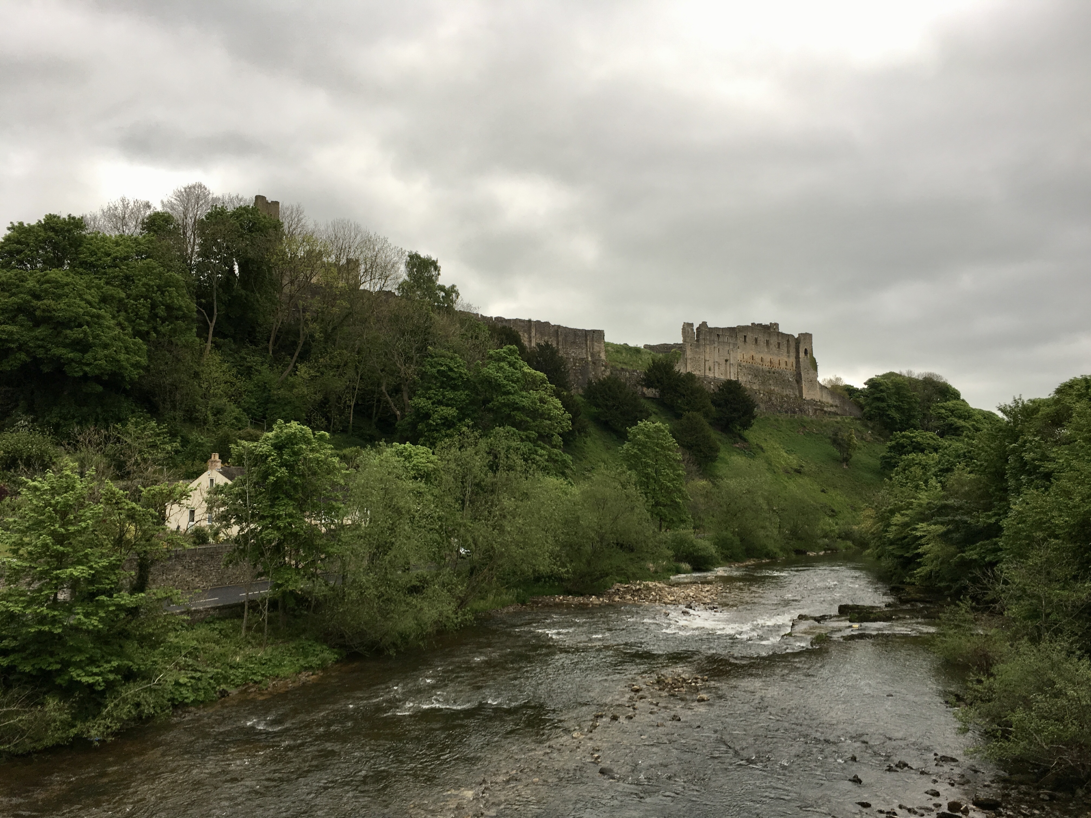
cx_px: 546
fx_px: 914
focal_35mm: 29
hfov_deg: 61.7
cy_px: 409
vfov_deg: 48.2
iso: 32
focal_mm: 4.15
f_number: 2.2
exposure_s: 1/100
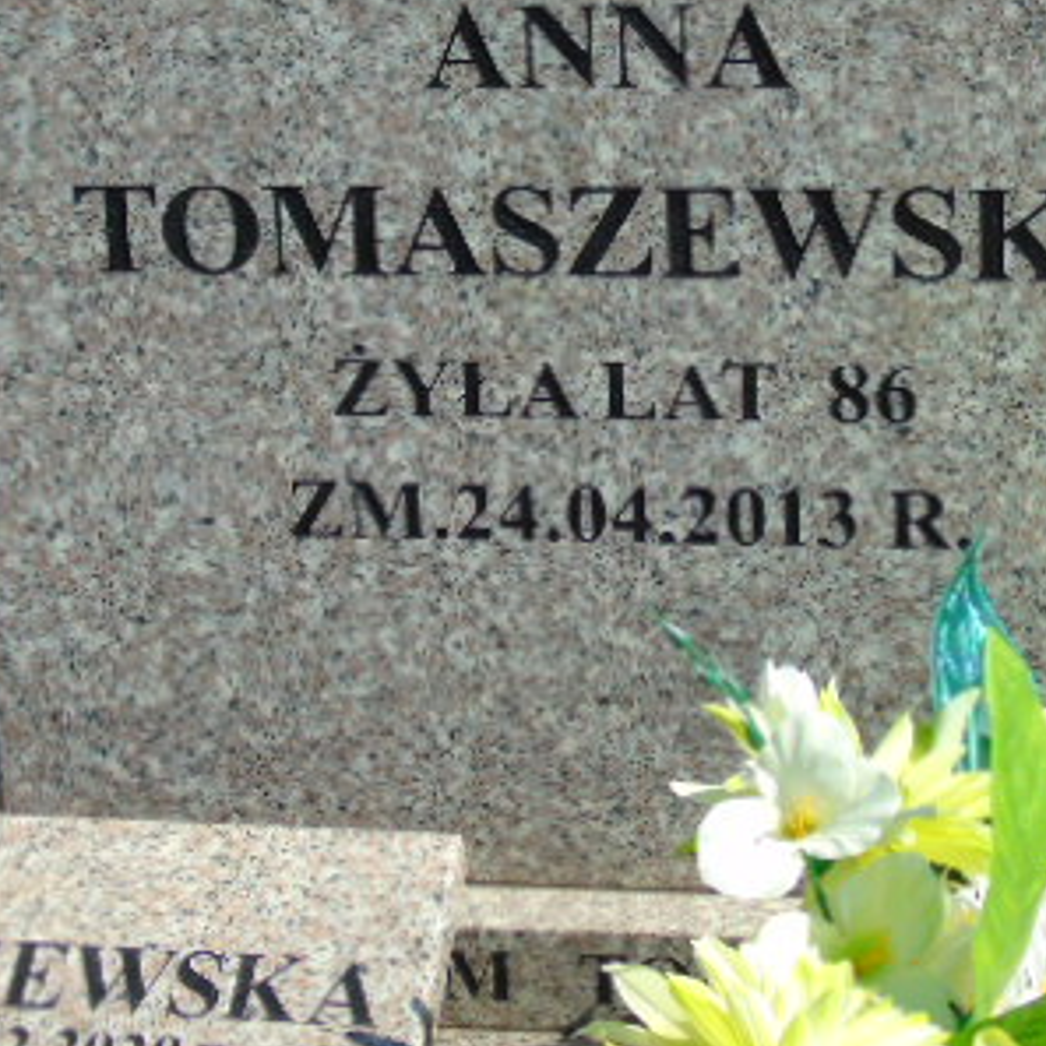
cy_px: 232
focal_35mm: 118
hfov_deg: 14.8
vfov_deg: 14.7
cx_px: 468
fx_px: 4034
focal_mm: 11
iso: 80
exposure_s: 1/640
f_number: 4.5
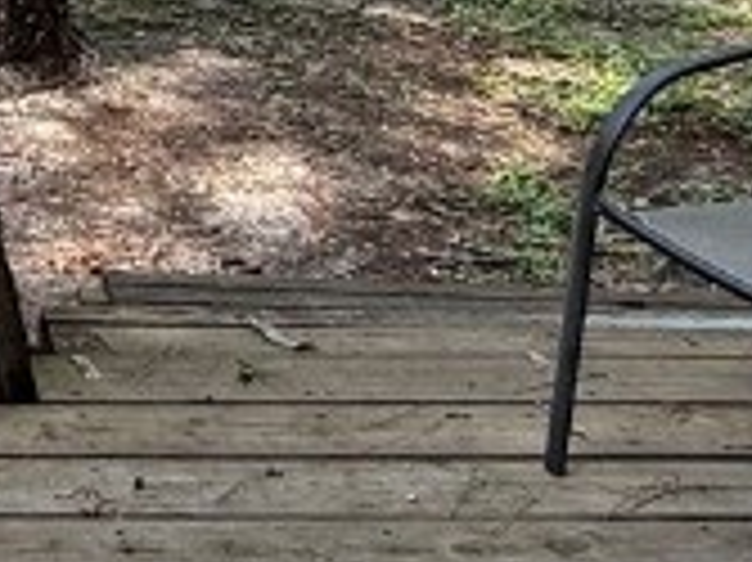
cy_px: -319
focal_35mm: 86
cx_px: -279
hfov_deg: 20.4
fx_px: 1867
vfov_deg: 15.6
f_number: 2.2
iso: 50
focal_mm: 2.22
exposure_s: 1/228
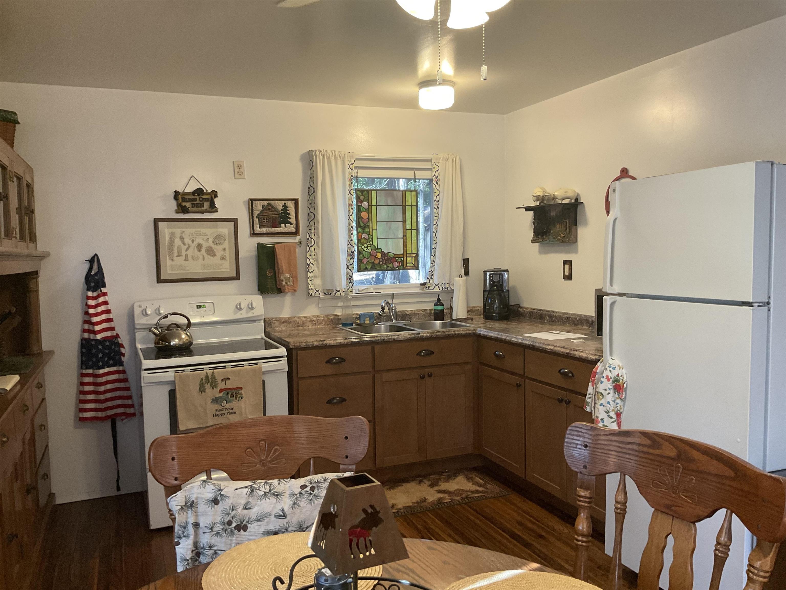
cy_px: 295
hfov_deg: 61.7
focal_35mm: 29
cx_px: 393
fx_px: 658
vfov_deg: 48.2
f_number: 1.8
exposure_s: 1/60
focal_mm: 3
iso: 125
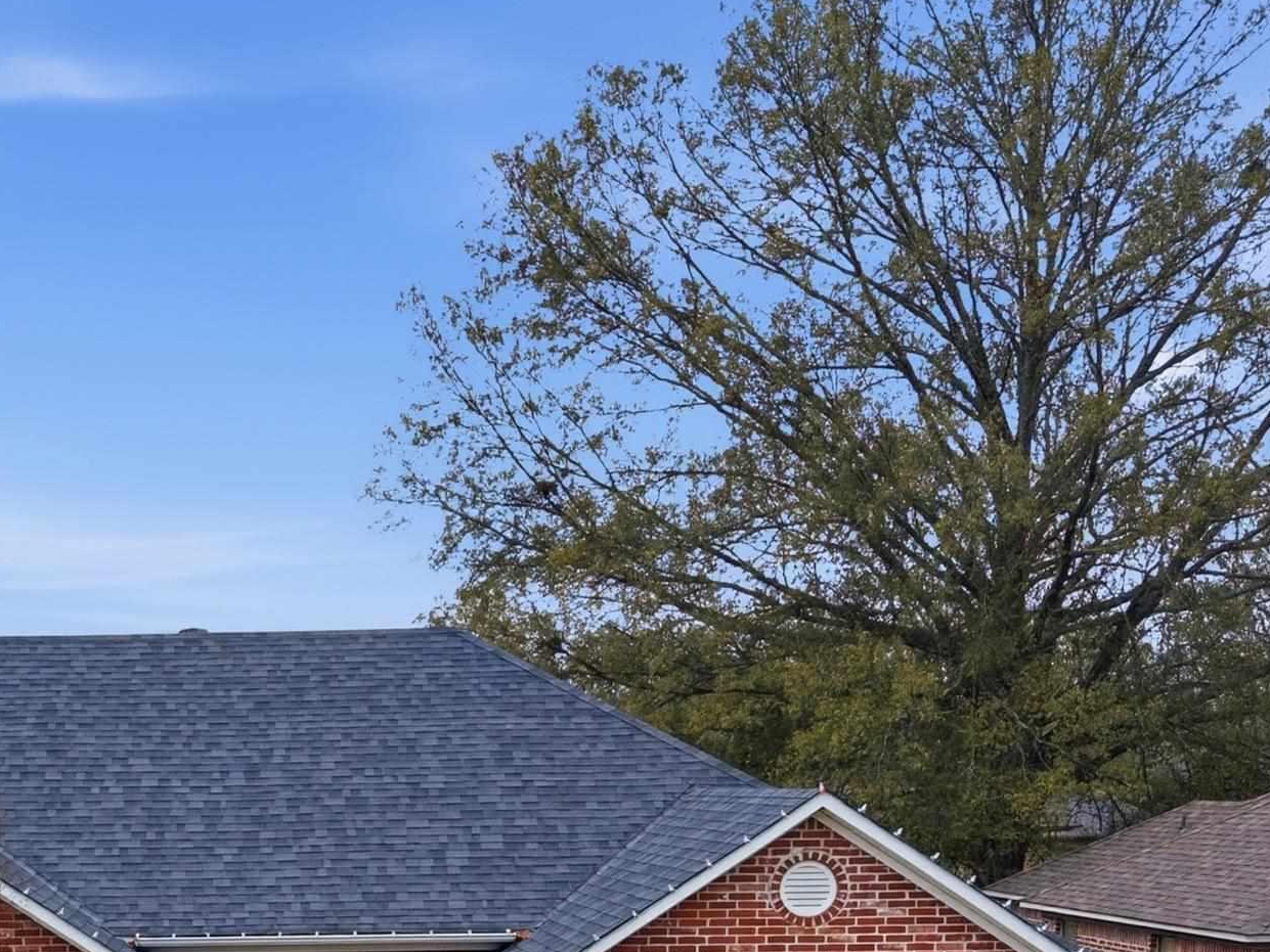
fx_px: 2128
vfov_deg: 23.9
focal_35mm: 58
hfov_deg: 31.8
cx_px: 157
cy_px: 995
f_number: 1.8
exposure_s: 1/2500
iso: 180
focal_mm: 8.7
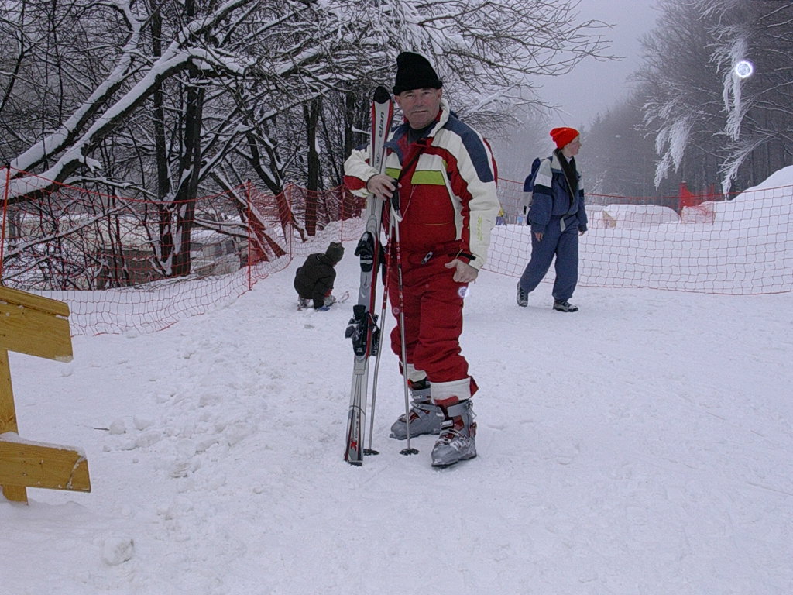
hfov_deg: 42.1
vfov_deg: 32.2
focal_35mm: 45
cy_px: 298
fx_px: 1031
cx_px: 396
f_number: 5.8
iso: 70
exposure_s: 1/264
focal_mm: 6.7
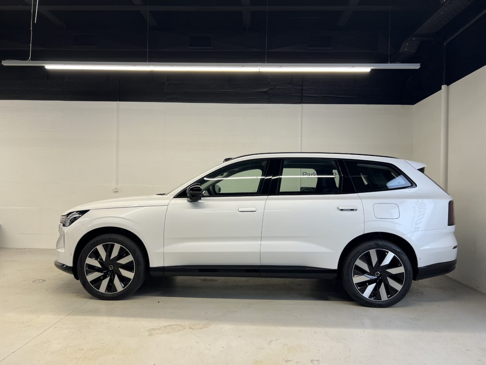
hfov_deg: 67.3
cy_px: 182
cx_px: 243
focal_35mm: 26
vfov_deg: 53.1
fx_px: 365
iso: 50
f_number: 1.5
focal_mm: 5.7
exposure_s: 1/100
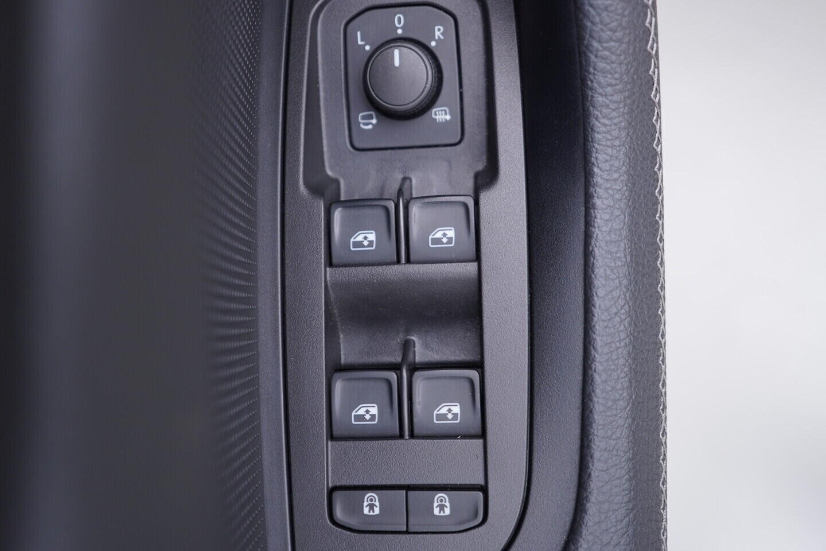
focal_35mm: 36
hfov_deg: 53.1
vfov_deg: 36.9
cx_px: 413
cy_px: 276
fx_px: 826
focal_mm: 24
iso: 200
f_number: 2.8
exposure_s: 1/40
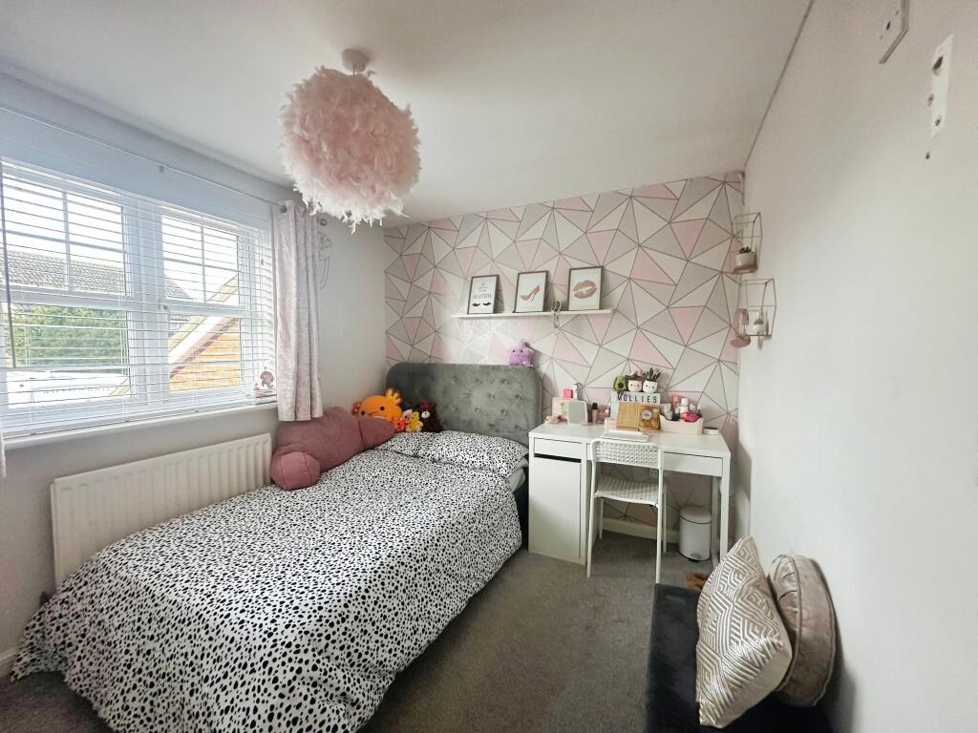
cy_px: 366
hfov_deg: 102.1
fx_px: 396
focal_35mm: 14
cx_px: 489
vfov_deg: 85.7
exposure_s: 1/93
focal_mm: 2.22
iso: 320
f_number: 2.2
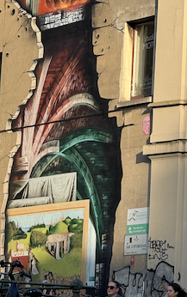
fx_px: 1911
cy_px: 57
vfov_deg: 8.9
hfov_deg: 5.6
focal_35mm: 235
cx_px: 113
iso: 50
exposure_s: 1/529
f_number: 2.8
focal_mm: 15.66
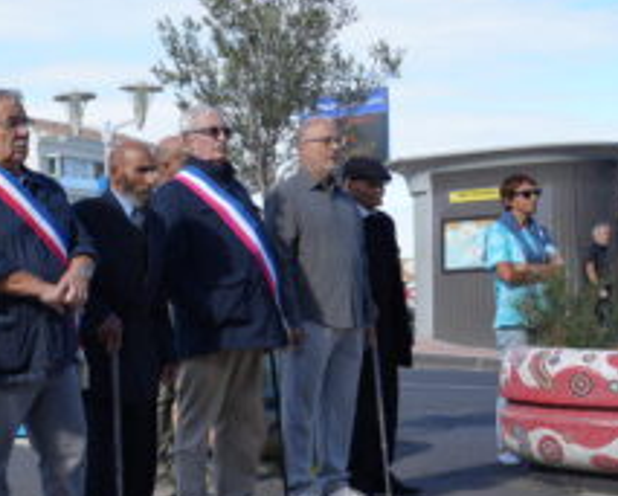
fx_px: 1355
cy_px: 297
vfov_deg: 20.7
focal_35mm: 74
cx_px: 102
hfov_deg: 25.1
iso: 100
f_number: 4.5
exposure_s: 1/500
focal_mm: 42
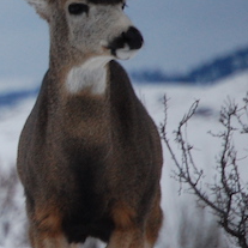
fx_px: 7579
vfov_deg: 1.9
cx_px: -173
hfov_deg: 1.9
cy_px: 137
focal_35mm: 935
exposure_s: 1/320
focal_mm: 200
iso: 800
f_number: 5.6
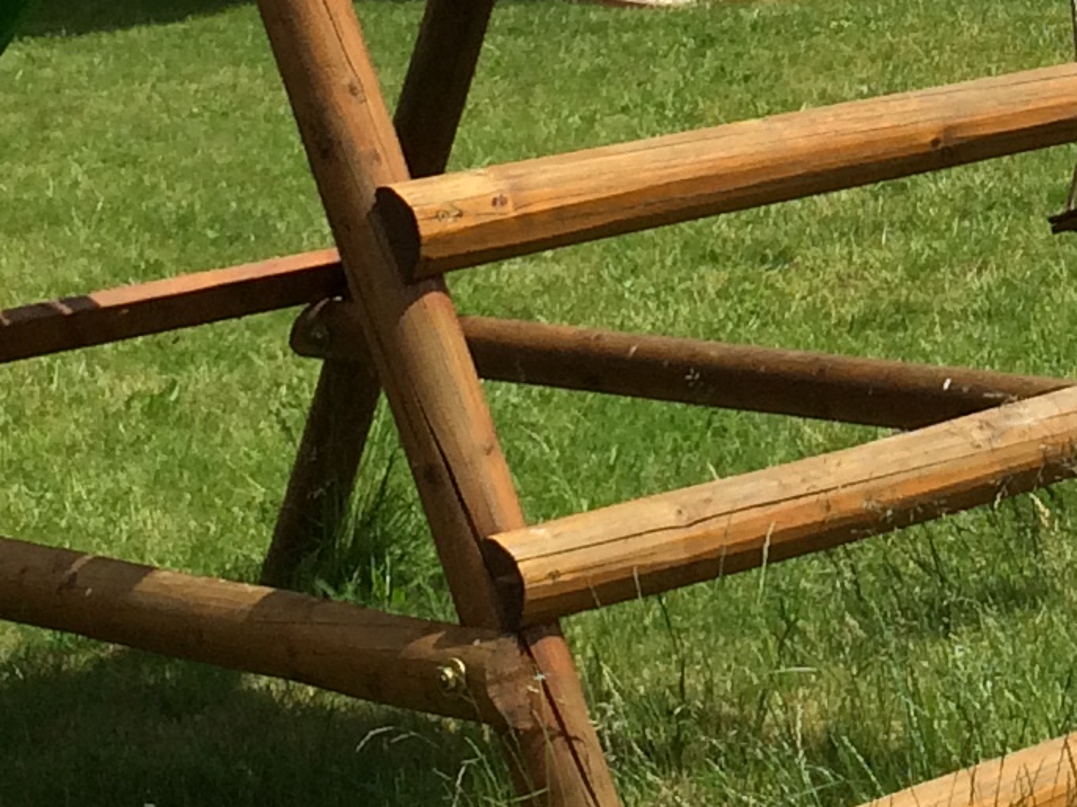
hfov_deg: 14.0
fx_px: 4292
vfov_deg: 10.4
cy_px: -355
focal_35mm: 138
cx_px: 1187
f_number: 2.2
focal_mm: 4.15
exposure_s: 1/2933
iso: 32
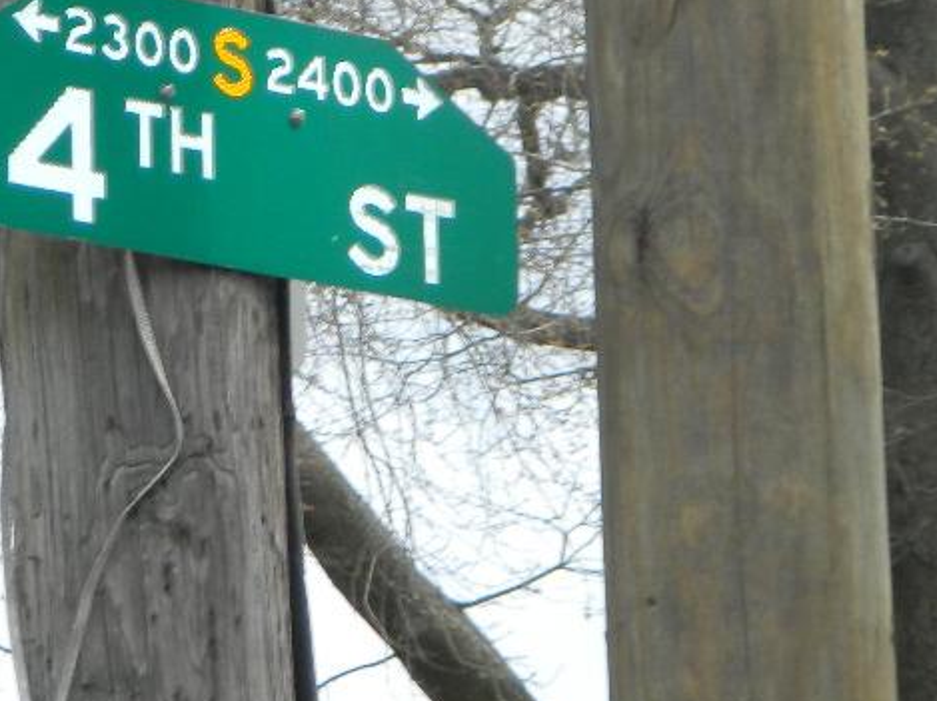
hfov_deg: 4.3
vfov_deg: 3.2
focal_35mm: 461
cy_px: -144
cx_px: 316
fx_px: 12469
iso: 80
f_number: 4.9
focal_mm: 27
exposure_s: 1/200
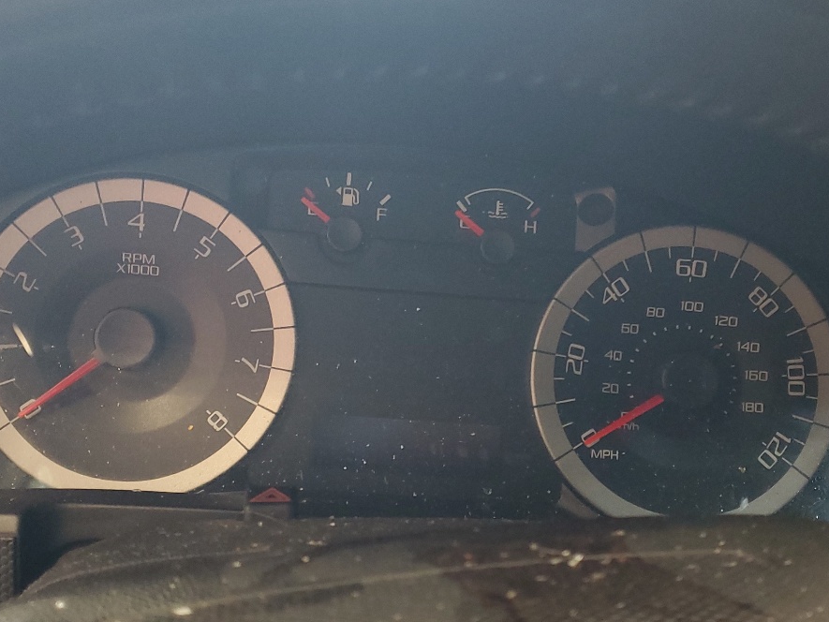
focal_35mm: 47
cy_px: 300
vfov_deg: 30.9
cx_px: 390
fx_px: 1126
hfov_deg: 40.4
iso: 129
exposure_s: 1/60.2
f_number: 1.5
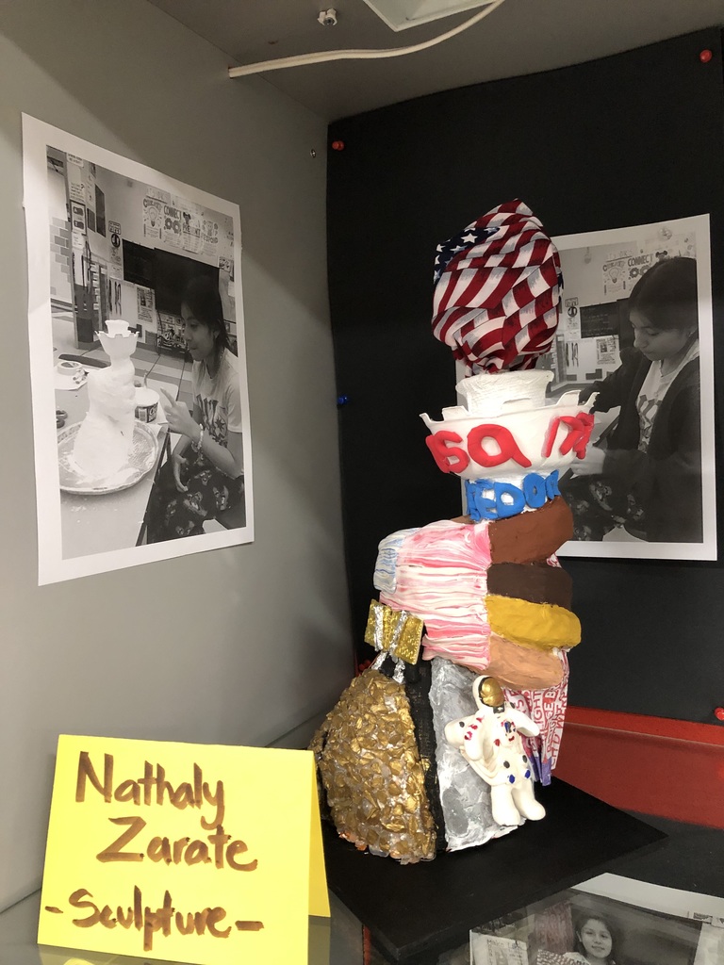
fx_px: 781
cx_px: 362
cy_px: 482
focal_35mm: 28
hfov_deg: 49.7
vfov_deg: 63.4
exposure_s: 1/15
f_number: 1.8
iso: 100
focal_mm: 3.99
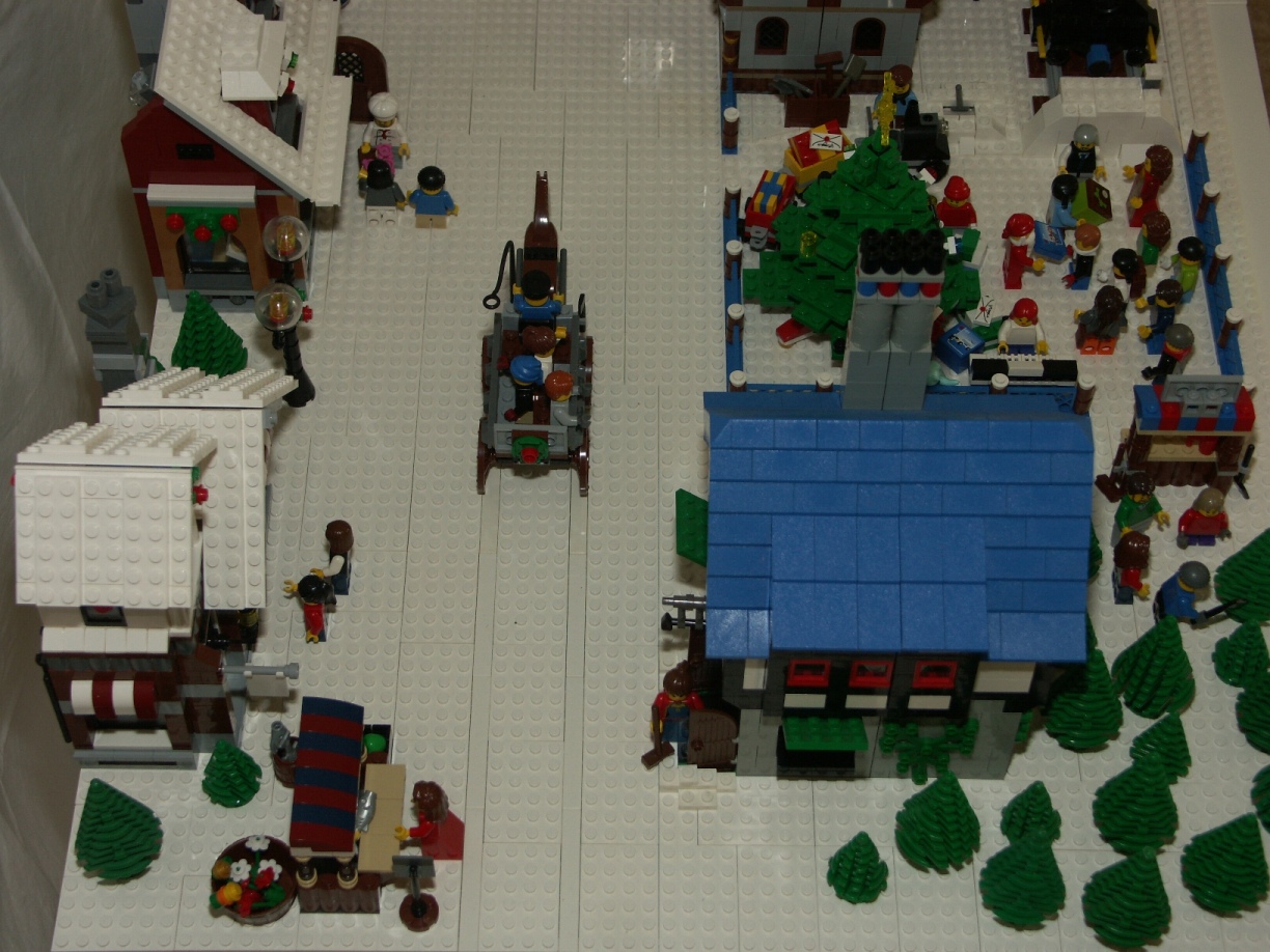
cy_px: 476
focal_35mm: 67
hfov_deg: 29.0
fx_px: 2458
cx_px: 635
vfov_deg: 21.9
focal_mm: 17.09
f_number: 3.2
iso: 100
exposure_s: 1/60
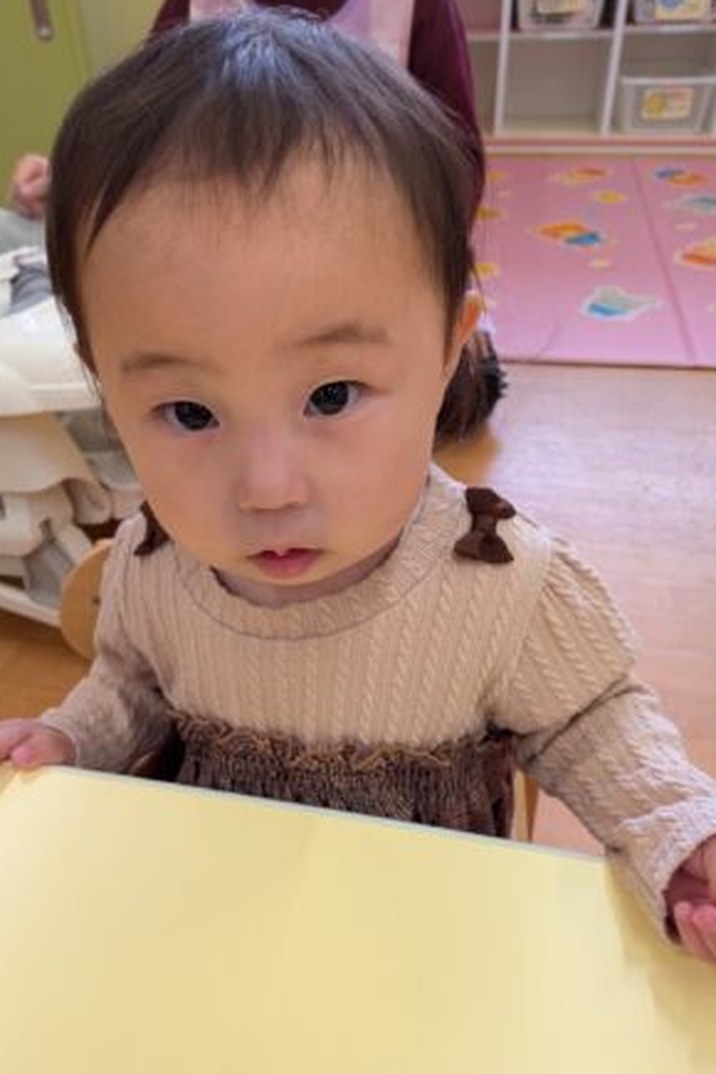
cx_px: 343
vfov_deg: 69.4
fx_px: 776
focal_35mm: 26
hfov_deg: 49.5
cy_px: 547
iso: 69
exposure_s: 1/100
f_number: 1.7
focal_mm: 4.53
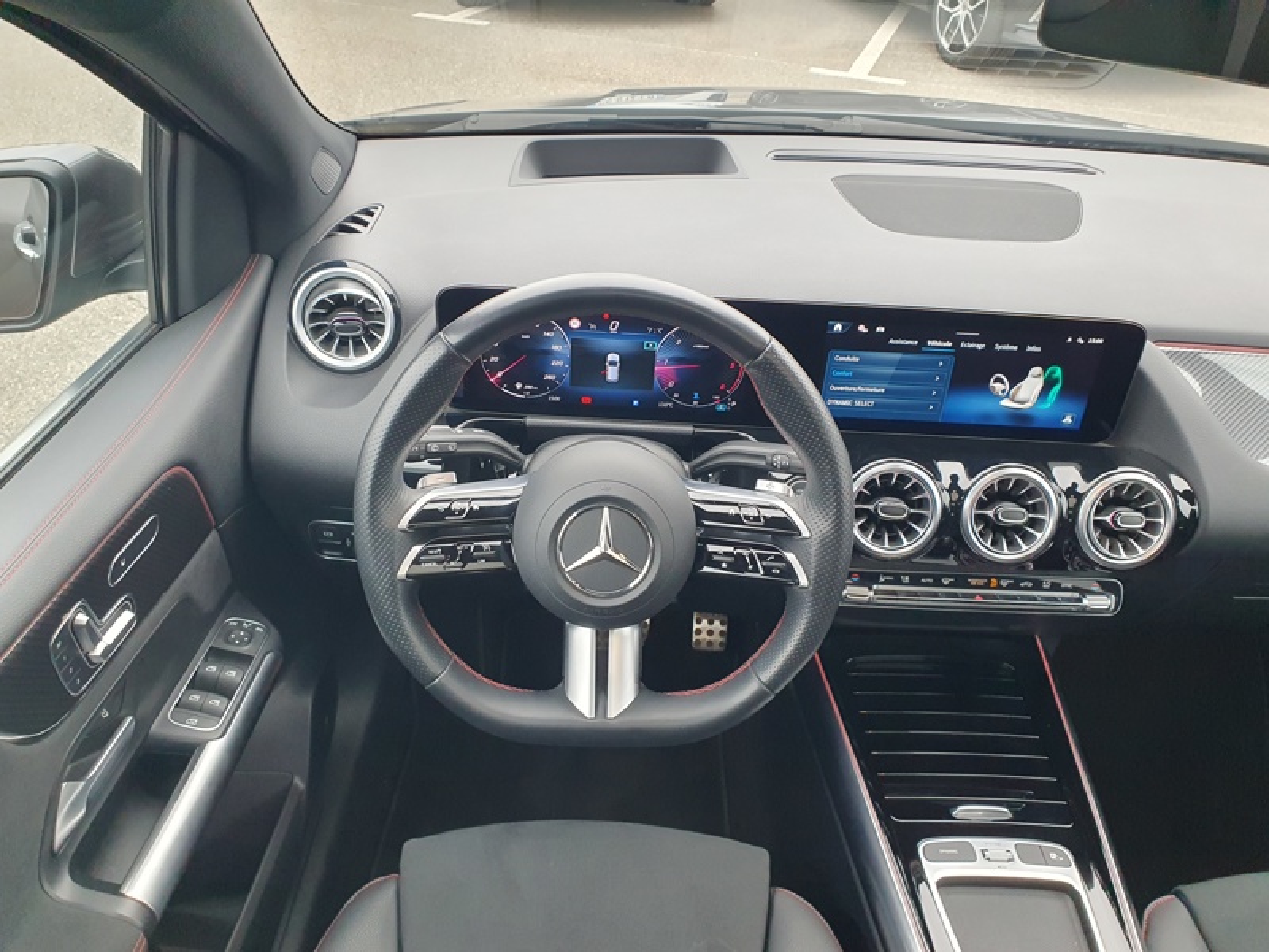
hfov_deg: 67.3
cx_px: 634
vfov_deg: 53.1
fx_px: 953
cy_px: 476
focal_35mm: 26
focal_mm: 4.32
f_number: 2.4
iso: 250
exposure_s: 1/120
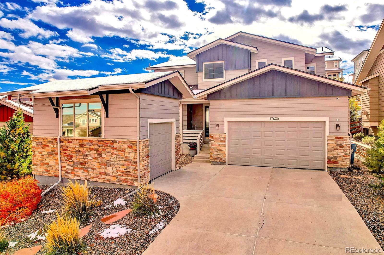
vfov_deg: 57.2
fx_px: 235
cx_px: 192
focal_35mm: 22
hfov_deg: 78.6
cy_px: 128
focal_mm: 8.4
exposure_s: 1/160
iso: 100
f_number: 2.8
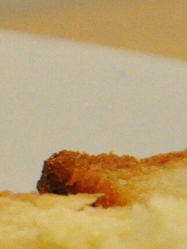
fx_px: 8100
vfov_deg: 1.8
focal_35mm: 1124
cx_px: -496
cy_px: 233
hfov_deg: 1.3
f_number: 10
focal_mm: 130
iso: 3200
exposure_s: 1/400
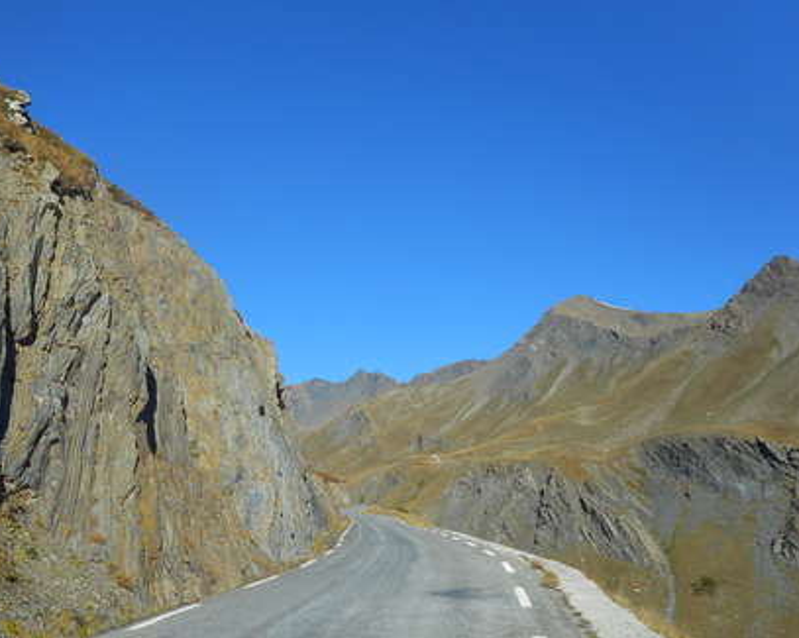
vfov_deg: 41.1
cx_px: 275
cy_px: 344
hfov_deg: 49.5
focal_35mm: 36
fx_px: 851
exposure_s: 1/800
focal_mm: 4.5
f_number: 3.7
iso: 80
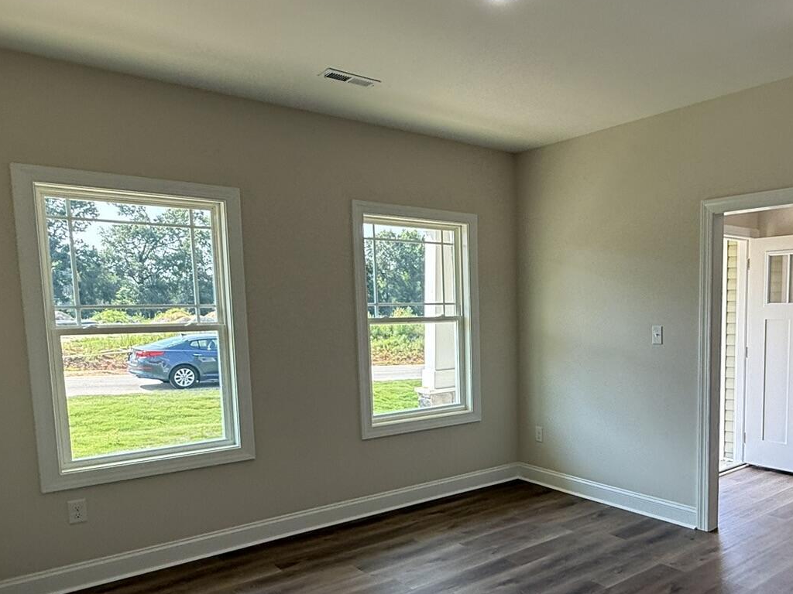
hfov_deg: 61.3
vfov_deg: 49.2
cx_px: 554
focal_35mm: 28
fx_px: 641
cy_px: 374
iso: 50
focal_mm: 2.22
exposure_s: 1/182
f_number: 2.2
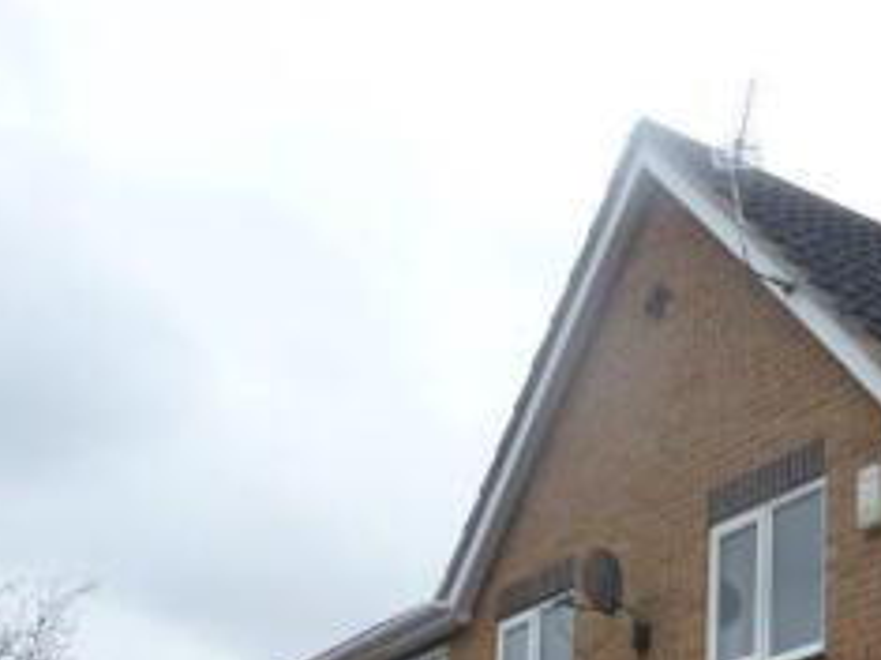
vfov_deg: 22.0
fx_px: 1577
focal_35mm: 62
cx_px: 943
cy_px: 778
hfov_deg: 28.6
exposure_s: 1/250
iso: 80
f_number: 4
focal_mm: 4.1
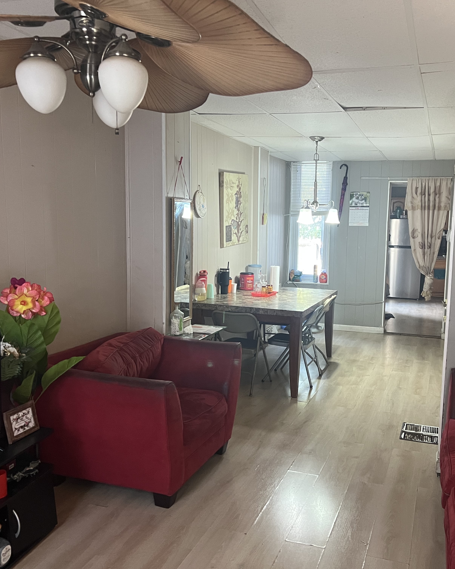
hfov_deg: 43.2
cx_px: 272
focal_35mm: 34
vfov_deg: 52.8
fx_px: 572
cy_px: 285
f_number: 1.5
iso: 500
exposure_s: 1/60
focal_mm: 5.7
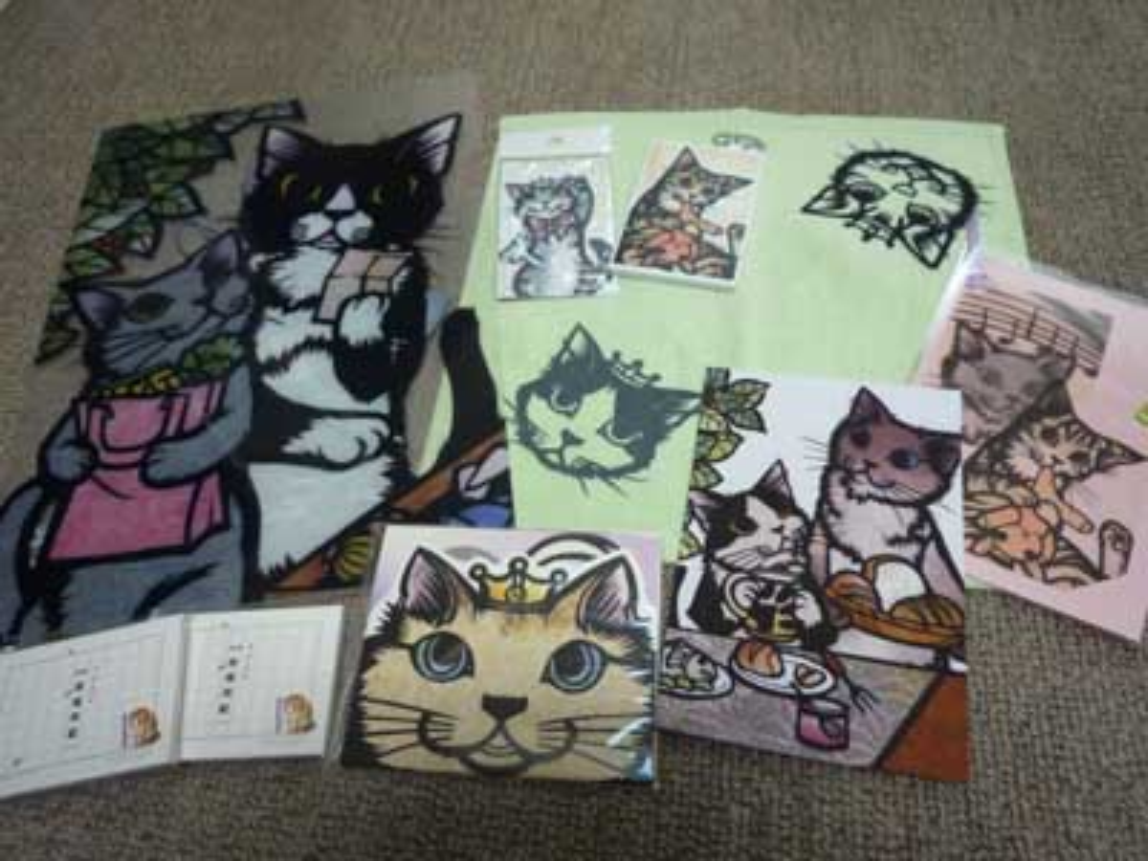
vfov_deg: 54.9
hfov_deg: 69.4
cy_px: 430
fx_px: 829
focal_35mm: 25
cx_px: 574
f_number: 2.8
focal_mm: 4.4
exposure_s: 1/30
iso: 320
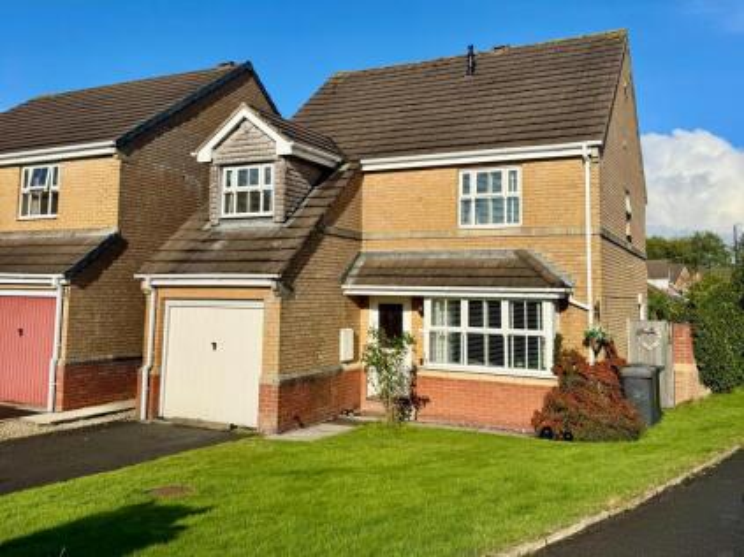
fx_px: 516
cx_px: 372
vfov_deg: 56.8
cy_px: 278
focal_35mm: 24
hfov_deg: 71.6
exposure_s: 1/6410
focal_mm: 6.76
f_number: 1.78
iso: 80
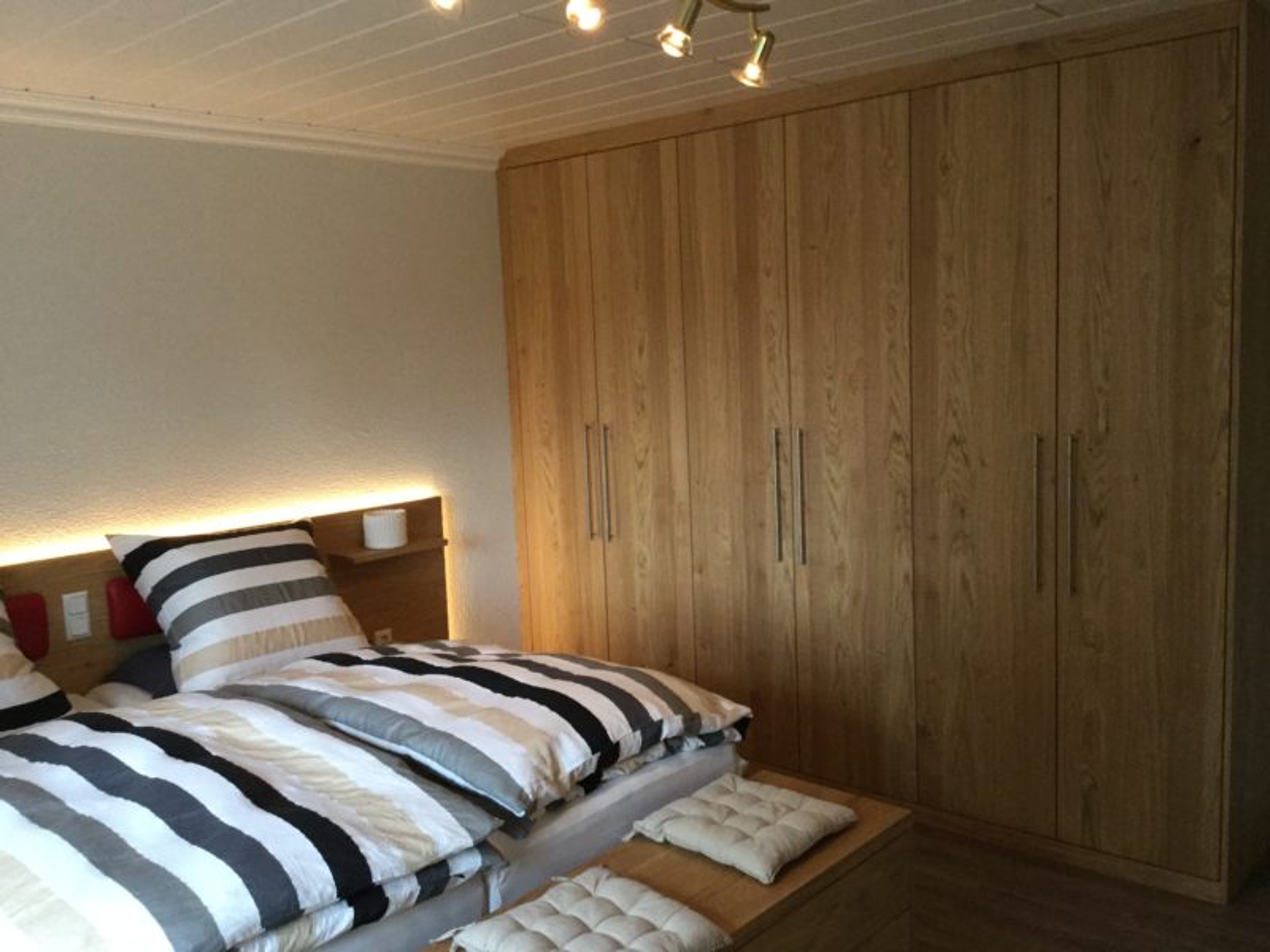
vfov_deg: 45.4
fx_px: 1137
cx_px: 635
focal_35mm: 31
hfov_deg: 58.4
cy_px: 476
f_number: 2.4
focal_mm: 3.3
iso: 200
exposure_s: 1/25
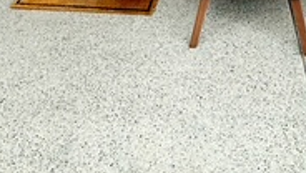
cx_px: 190
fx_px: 431
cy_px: -195
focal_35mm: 53
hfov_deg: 38.9
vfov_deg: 16.2
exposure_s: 1/232
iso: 50
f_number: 2.2
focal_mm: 2.22
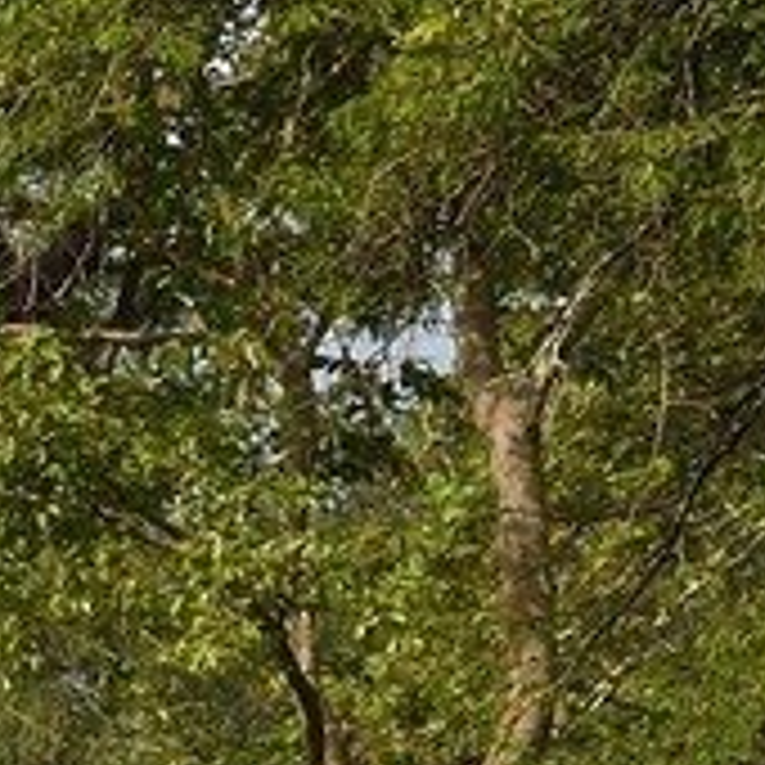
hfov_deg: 3.4
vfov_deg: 3.5
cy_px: 54
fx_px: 12376
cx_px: -1971
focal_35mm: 495
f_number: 16
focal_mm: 62
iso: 200
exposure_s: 1/200
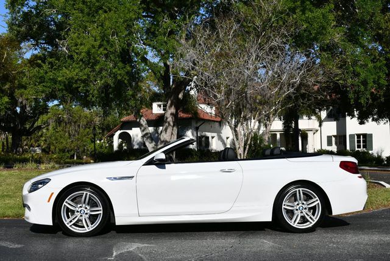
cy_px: 130
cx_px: 195
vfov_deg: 26.0
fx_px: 564
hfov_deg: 38.2
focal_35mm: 52
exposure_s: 1/320
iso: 100
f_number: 9
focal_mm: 26
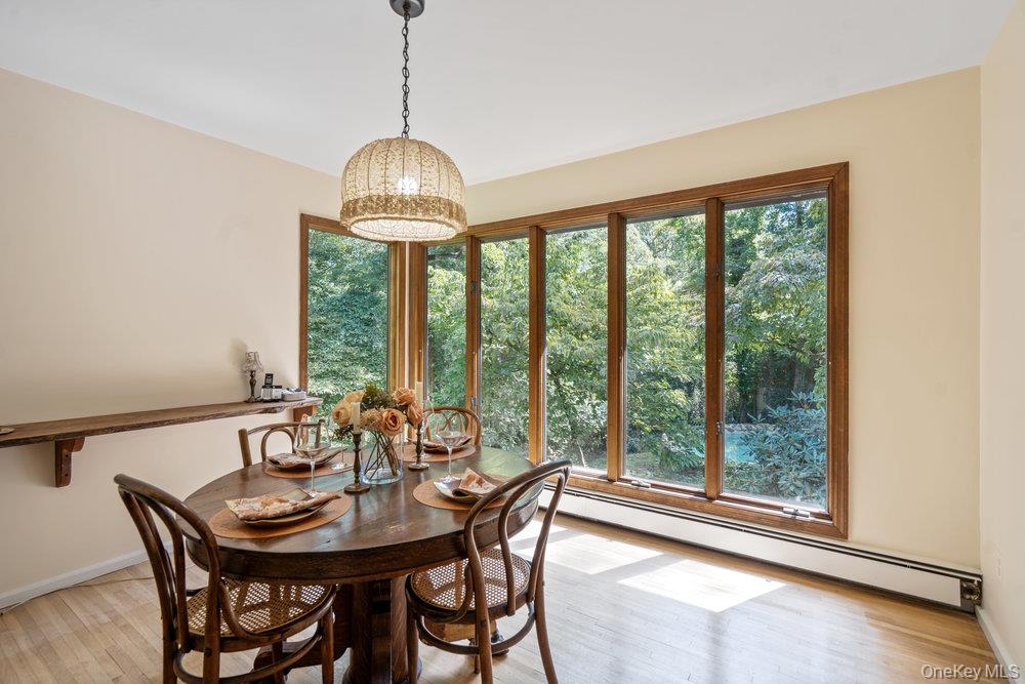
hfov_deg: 96.7
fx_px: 456
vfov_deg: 73.8
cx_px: 512
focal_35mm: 16
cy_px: 342
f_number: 5.6
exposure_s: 1/10
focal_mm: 16
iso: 250
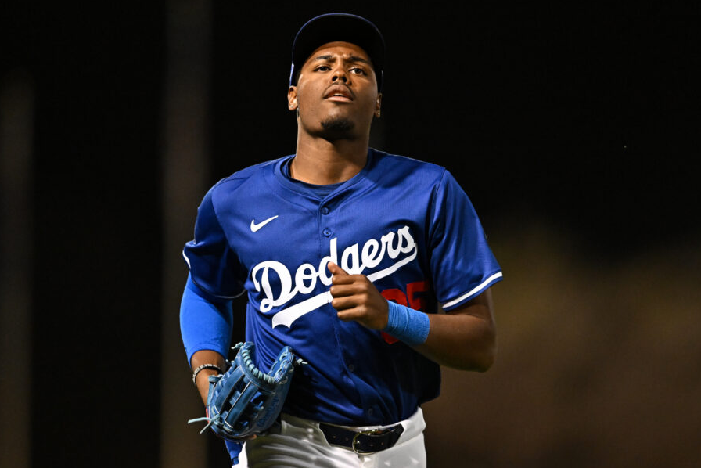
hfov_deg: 4.5
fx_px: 8901
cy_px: 245
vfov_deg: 3.0
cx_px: 372
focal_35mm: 457
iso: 6400
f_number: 2.8
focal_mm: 400
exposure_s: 1/1000
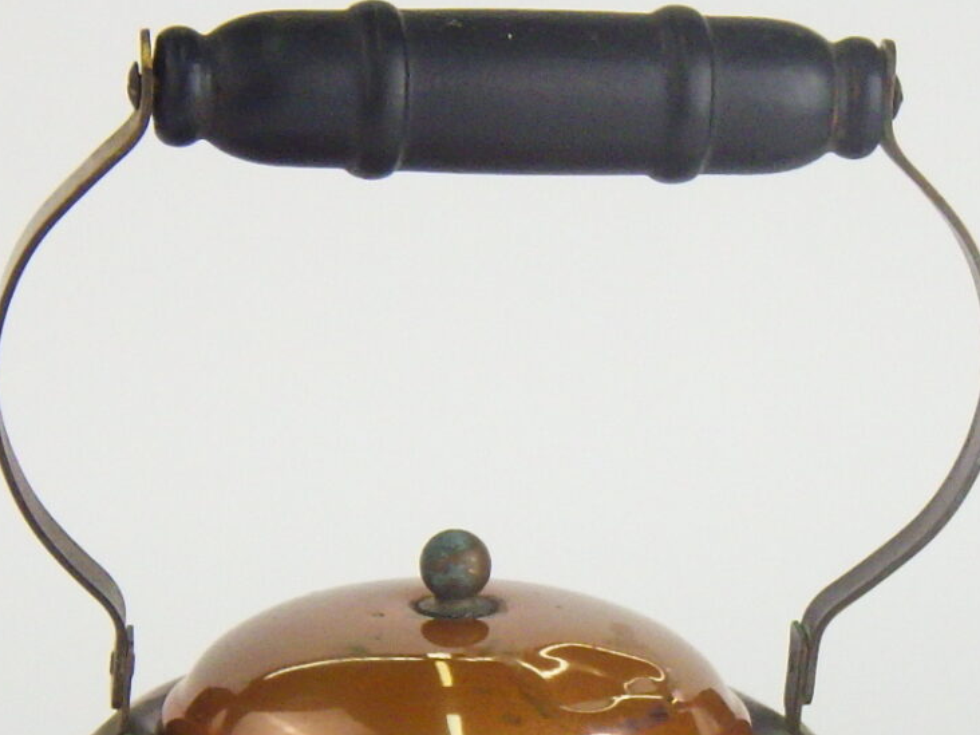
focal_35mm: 202
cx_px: 410
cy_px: 640
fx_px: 5719
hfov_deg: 9.8
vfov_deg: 7.3
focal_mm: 13.7
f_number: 4.8
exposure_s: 1/80
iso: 125
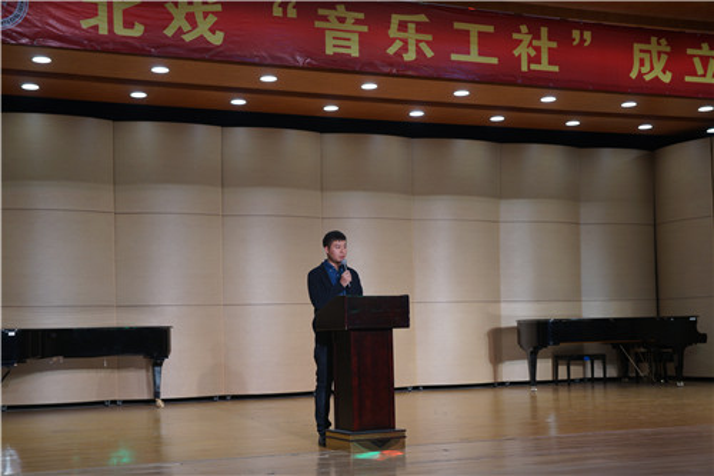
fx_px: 991
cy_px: 238
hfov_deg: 39.6
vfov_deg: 27.0
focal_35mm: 50
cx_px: 357
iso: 250
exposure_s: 1/60
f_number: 4
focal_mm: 50
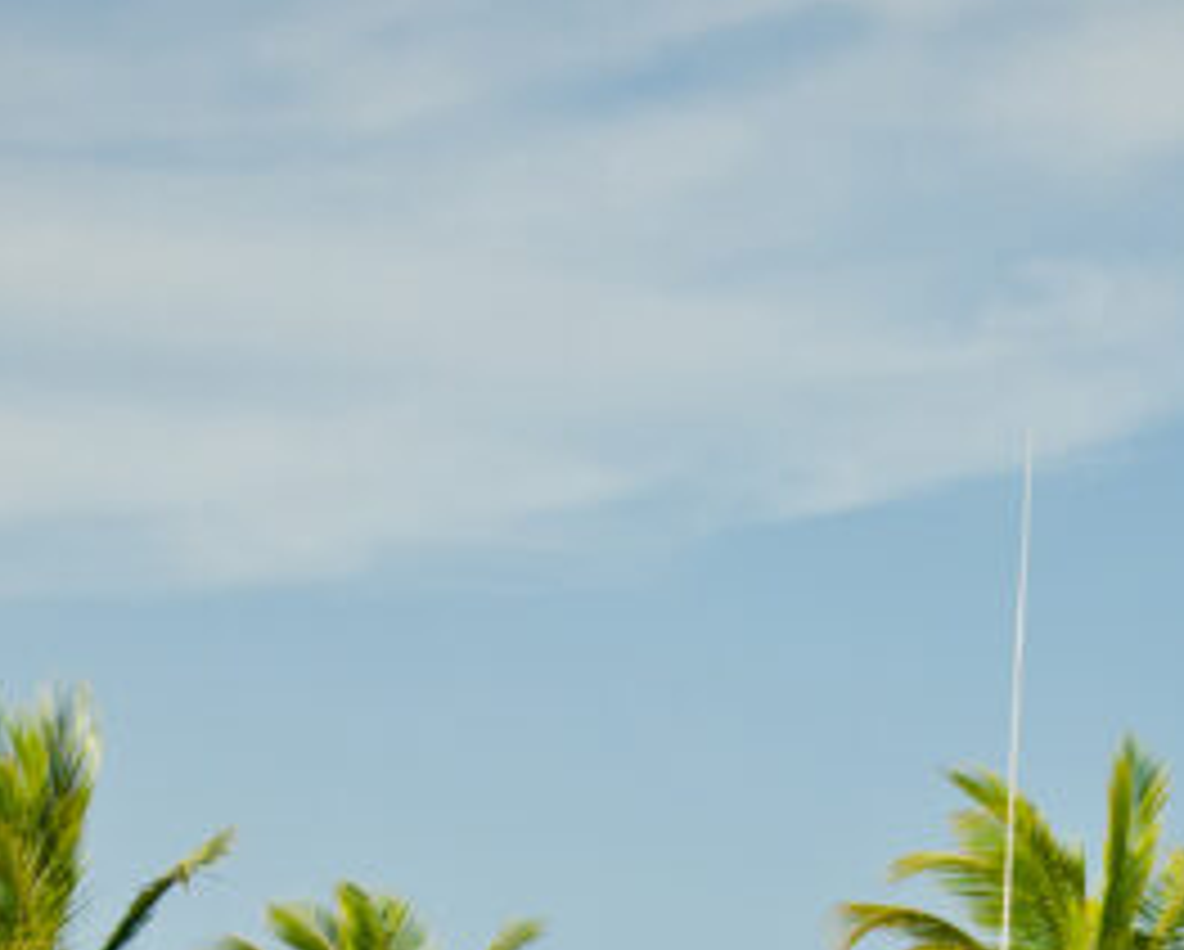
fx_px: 9577
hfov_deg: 7.1
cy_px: 1162
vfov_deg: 5.6
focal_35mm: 273
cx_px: 851
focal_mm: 50
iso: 125
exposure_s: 1/1250
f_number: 5
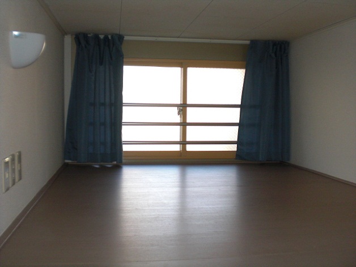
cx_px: 178
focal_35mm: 38
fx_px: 391
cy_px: 134
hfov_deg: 49.0
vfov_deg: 37.7
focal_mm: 6.3
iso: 200
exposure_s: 1/100
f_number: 3.1
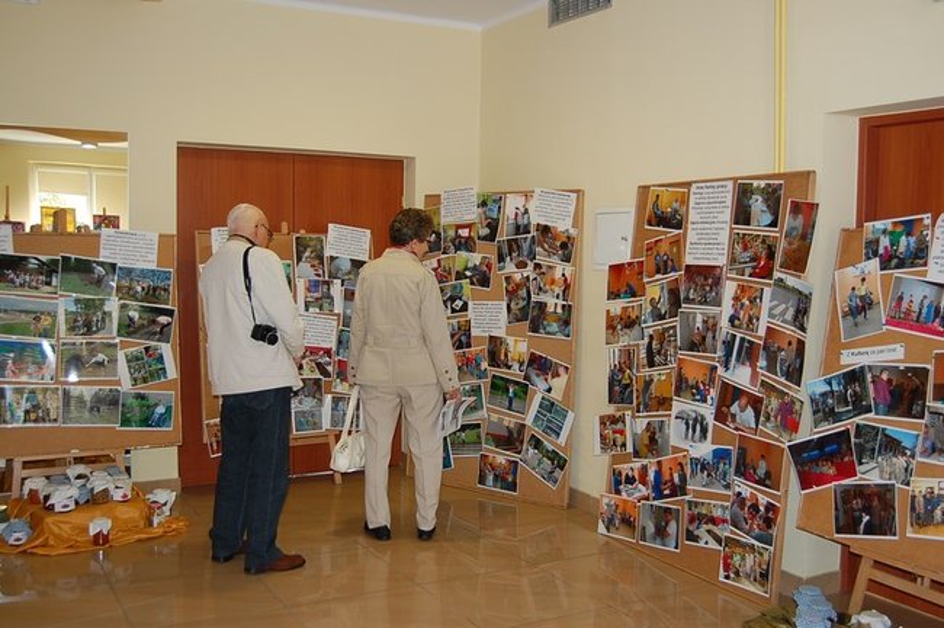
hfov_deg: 53.2
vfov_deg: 36.8
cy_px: 314
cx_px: 472
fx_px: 943
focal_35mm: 36
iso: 400
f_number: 4
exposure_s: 1/60
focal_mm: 24
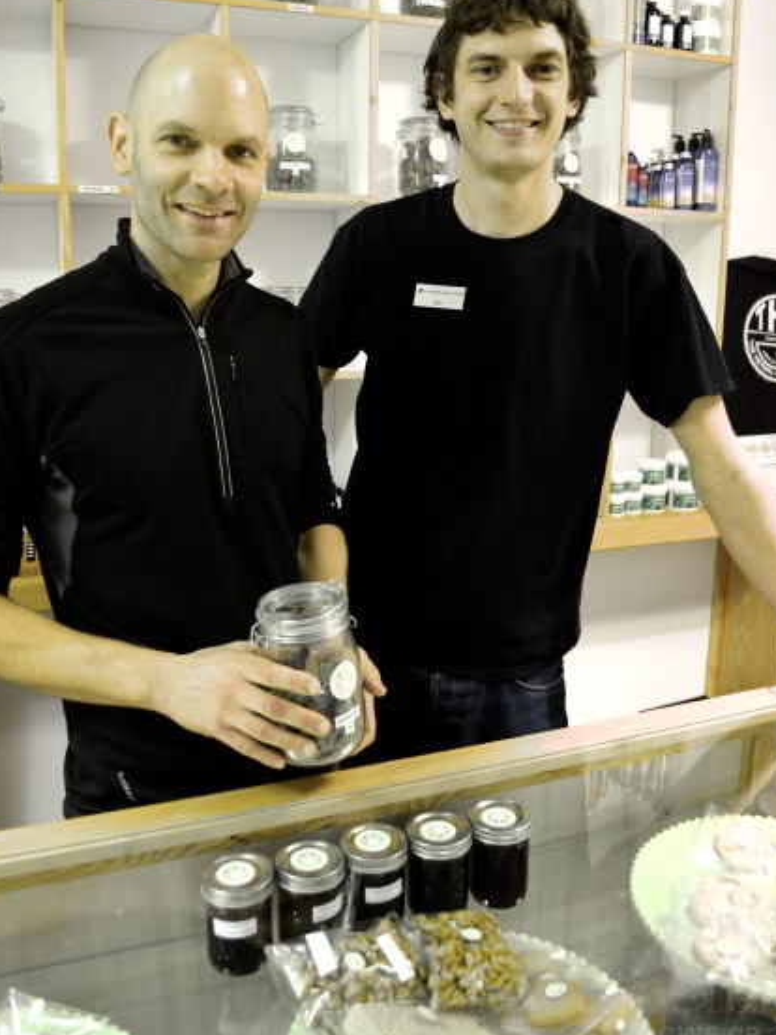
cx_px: 387
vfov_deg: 59.9
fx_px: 897
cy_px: 471
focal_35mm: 30
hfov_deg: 46.8
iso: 2000
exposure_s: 1/250
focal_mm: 18
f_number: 3.5
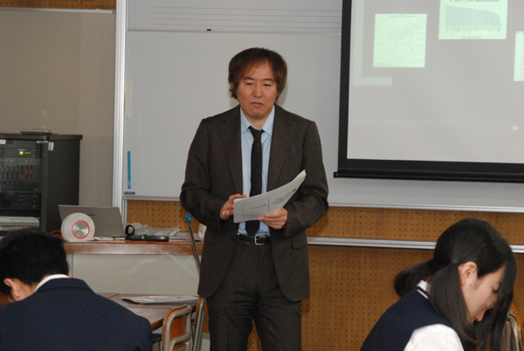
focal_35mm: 138
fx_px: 2012
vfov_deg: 10.0
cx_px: 262
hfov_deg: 14.8
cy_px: 176
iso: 1600
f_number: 5.3
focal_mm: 92
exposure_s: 1/60
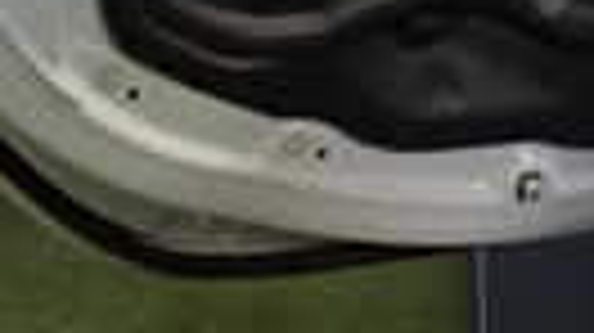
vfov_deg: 7.4
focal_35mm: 149
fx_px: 2345
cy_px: -562
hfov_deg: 14.4
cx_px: 234
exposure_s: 1/50
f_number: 2.3
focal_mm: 5.4
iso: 250
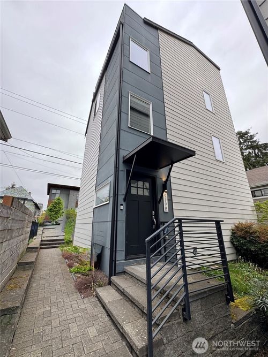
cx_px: 134
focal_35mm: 14
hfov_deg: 85.7
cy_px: 178
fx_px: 145
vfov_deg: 102.1
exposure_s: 1/136
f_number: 2.2
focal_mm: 2.22
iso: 40
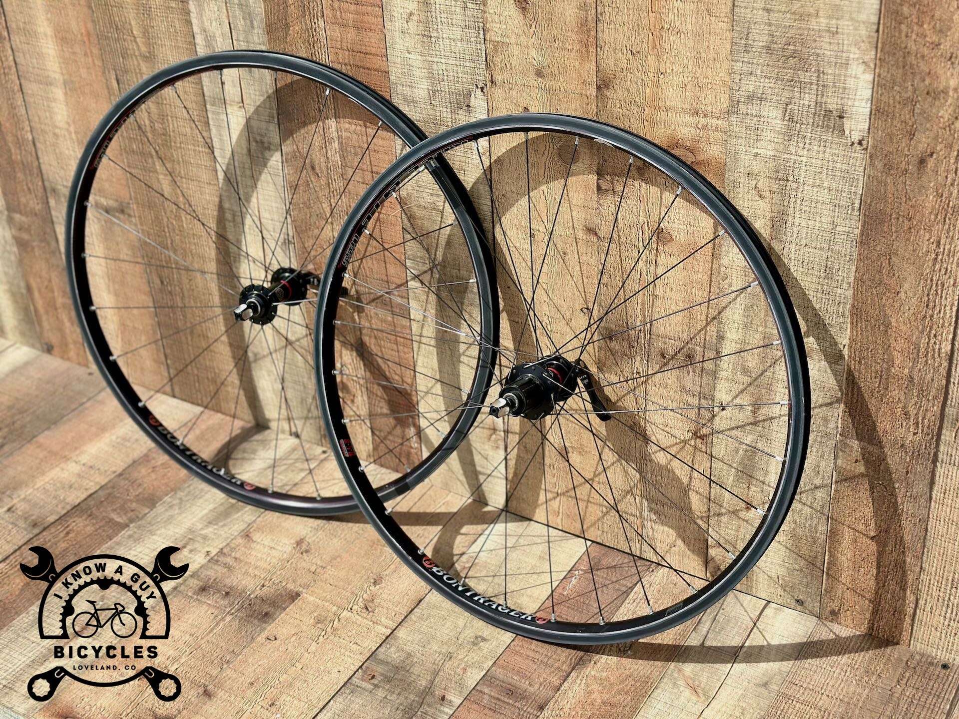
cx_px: 480
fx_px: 1330
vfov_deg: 30.3
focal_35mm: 48
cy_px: 360
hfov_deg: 39.7
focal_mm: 6.86
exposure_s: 1/5556
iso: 80
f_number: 1.78
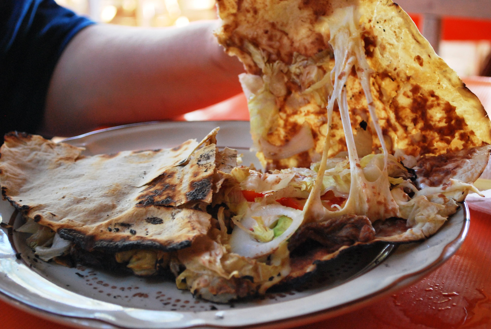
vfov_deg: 20.7
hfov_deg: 30.5
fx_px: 901
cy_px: 164
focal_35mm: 66
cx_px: 246
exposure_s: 1/25
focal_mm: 44
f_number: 5.3
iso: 800
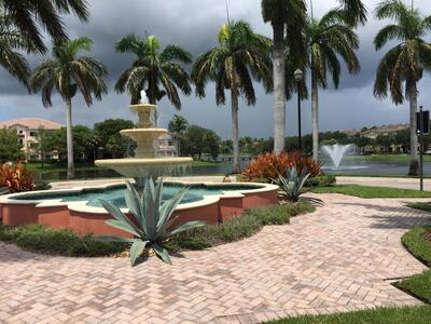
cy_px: 162
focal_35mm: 29
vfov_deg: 48.2
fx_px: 361
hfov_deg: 61.7
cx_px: 216
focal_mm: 4.15
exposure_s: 1/2198
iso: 25
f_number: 2.2
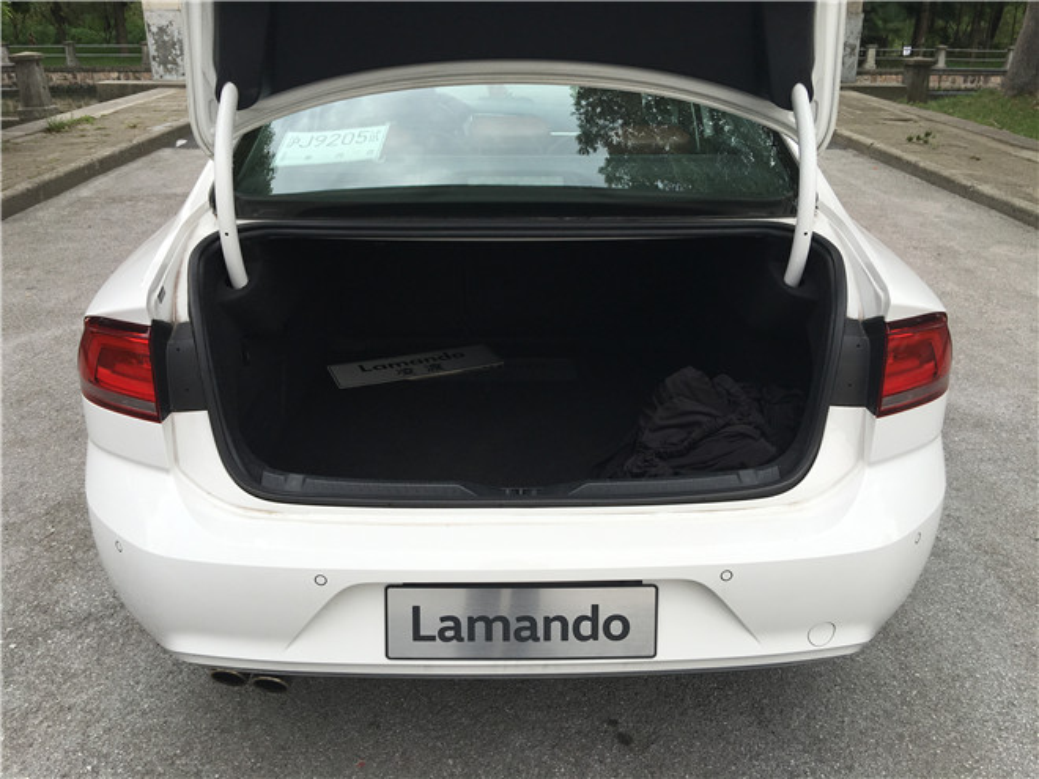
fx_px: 870
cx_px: 520
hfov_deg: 61.7
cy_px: 390
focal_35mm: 29
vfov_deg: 48.2
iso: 25
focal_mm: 4.15
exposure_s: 1/472
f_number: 2.2
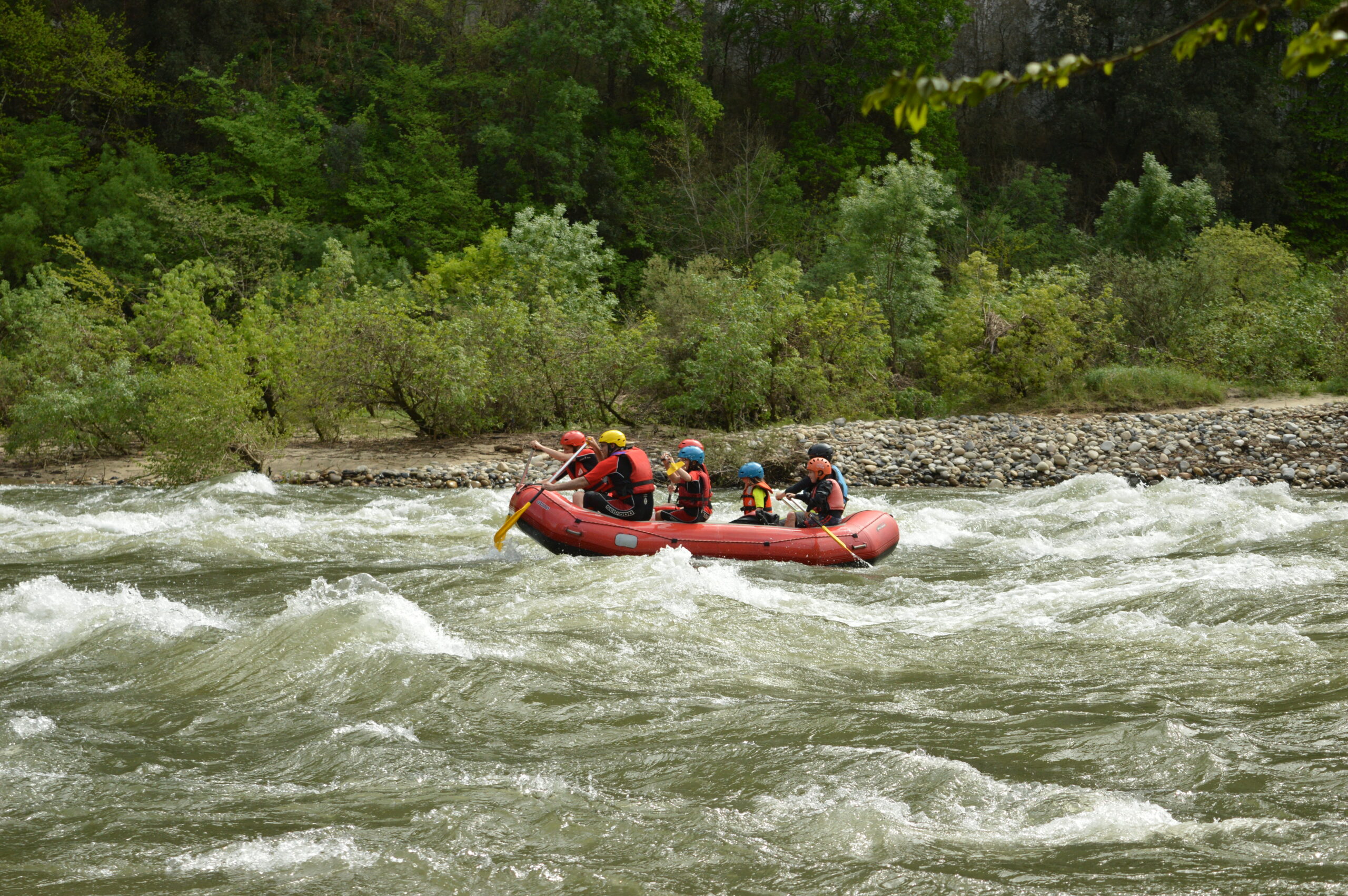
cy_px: 448
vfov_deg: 16.5
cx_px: 674
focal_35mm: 82
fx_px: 3086
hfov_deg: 24.6
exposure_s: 1/800
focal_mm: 55
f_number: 5.6
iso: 400
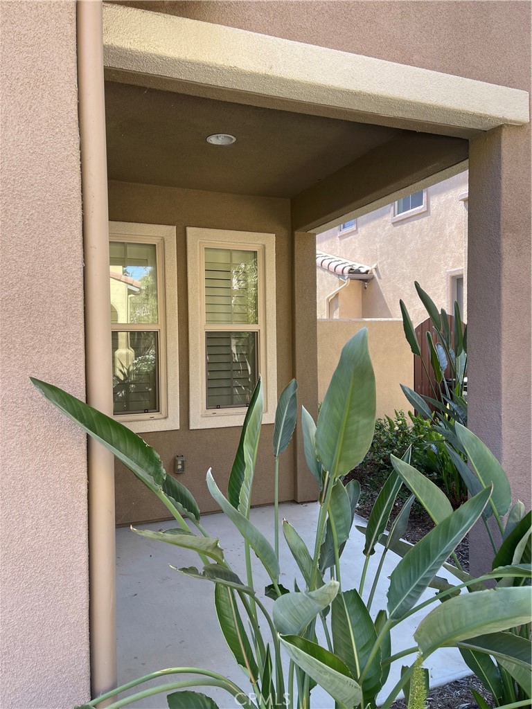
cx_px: 266
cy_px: 354
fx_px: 512
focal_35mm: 25
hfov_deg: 54.9
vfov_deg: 69.4
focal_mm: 5.1
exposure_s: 1/230
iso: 32
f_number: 1.6
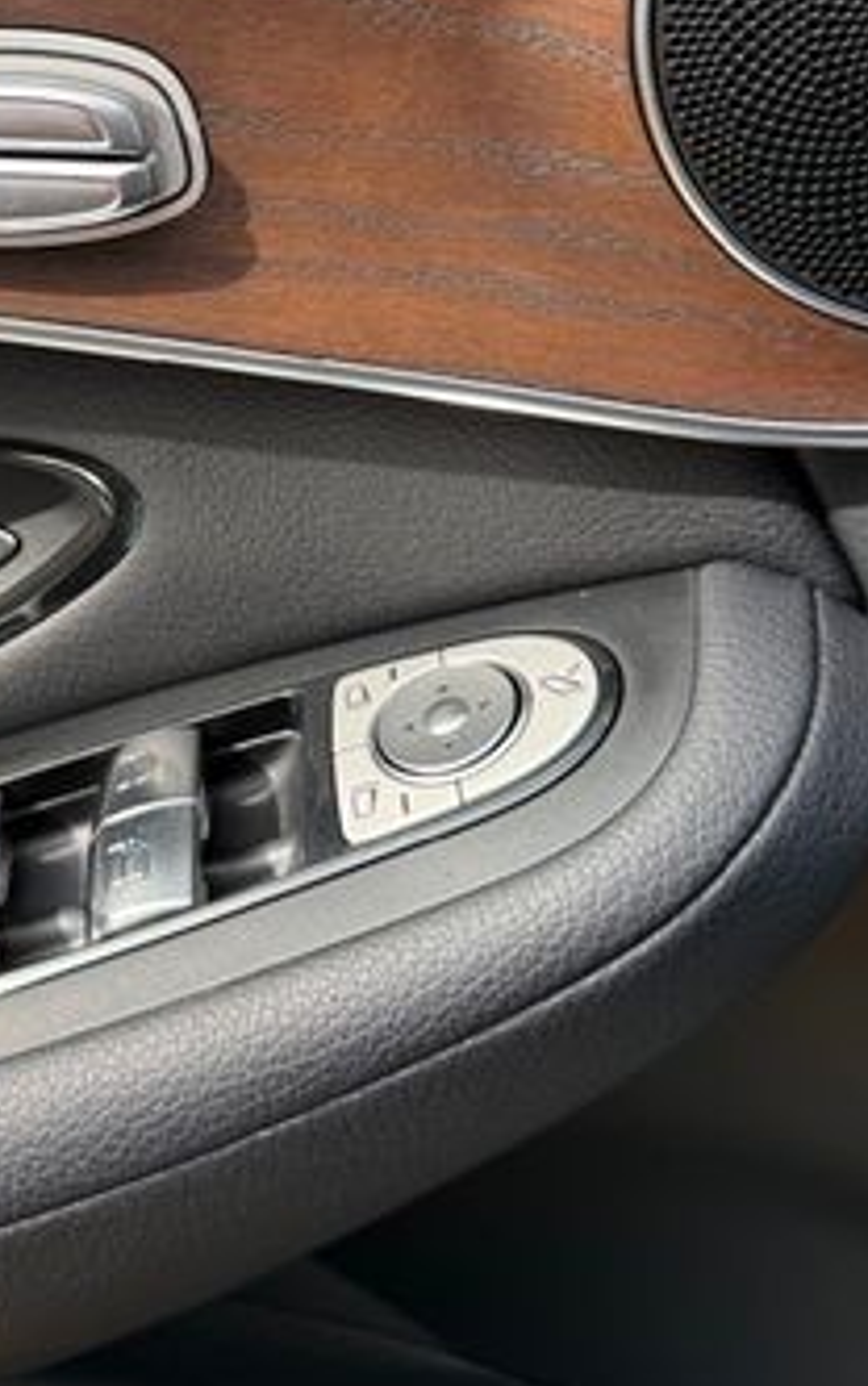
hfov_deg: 25.8
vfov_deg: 40.2
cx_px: 146
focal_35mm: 49
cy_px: 405
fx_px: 1851
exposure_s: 1/589
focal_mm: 6.76
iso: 100
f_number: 1.78
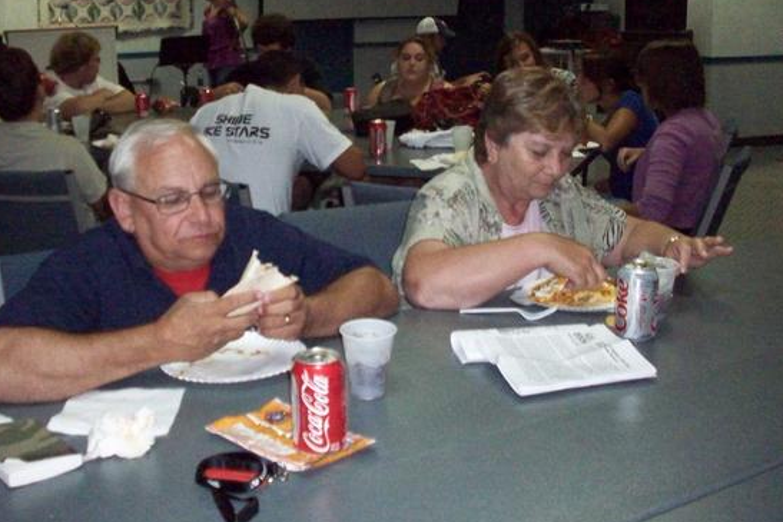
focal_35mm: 45
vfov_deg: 29.8
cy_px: 210
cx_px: 329
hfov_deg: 43.5
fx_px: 979
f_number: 2.8
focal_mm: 6.2
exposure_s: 1/128
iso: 800
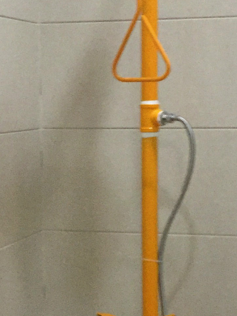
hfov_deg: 15.1
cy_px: 214
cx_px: 107
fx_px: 895
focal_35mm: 98
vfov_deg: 20.0
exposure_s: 1/17
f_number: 2.2
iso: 320
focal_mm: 4.15
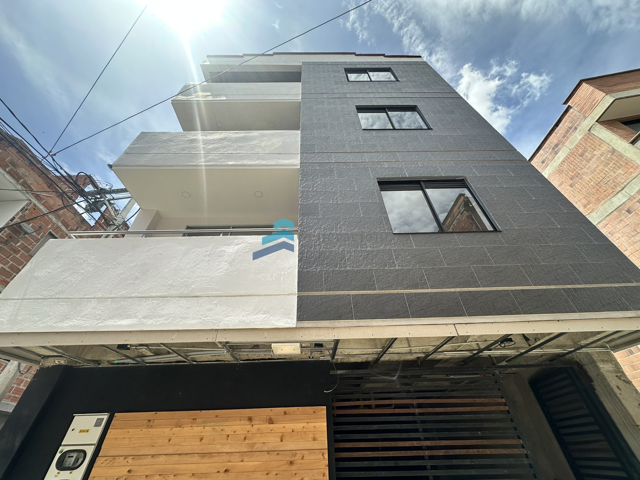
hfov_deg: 102.1
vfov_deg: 85.7
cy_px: 240
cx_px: 320
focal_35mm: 14
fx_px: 259
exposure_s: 1/1276
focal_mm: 2.22
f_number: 2.2
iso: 50
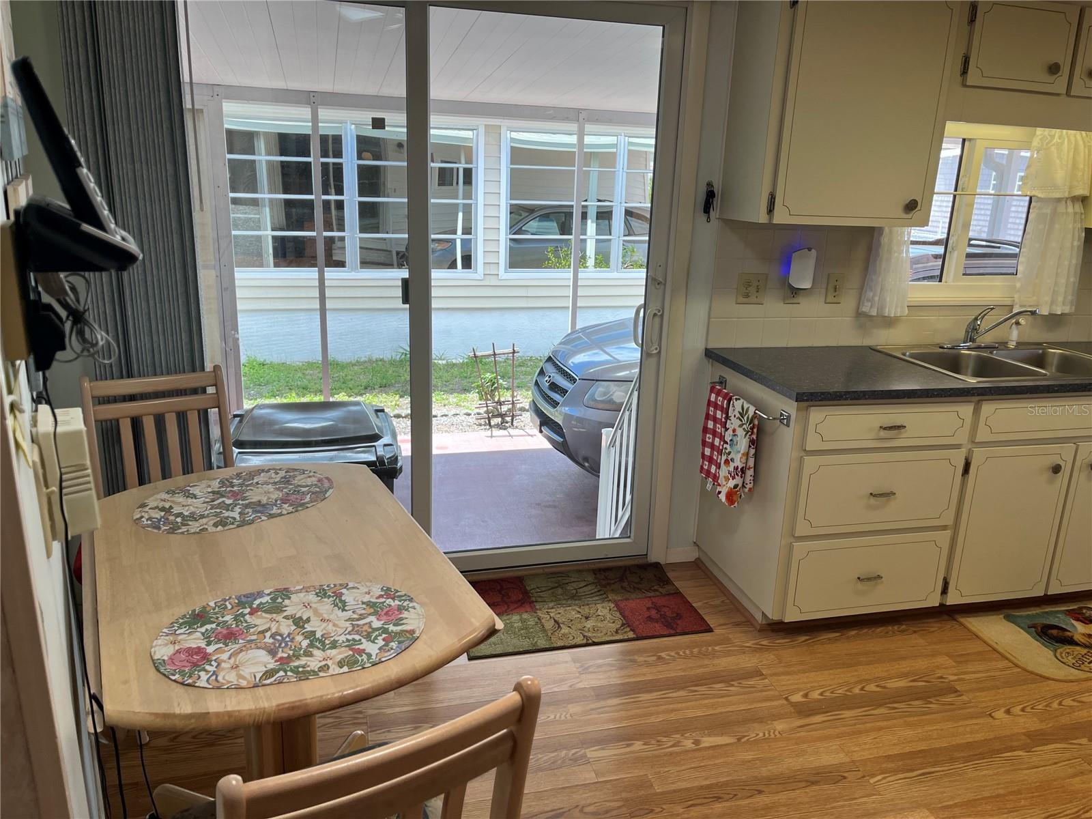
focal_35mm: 26
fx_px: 820
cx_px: 546
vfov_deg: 53.1
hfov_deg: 67.3
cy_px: 410
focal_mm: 5.1
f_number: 1.6
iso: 40
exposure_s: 1/249
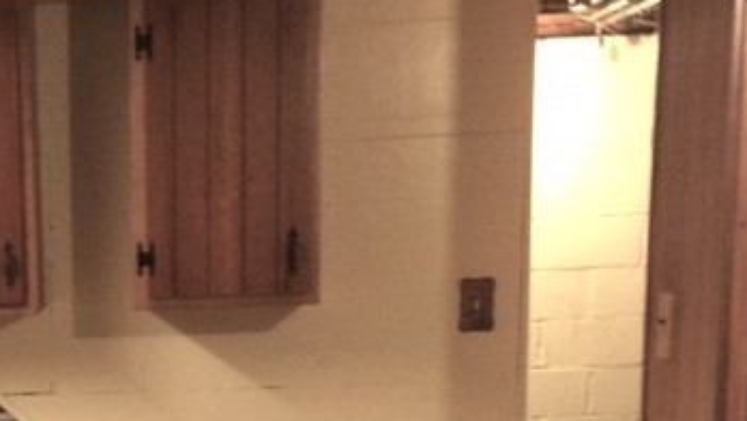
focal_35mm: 93
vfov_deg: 12.3
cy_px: 647
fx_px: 1843
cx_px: -71
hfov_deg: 21.7
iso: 320
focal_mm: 4.15
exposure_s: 1/20
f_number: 2.2
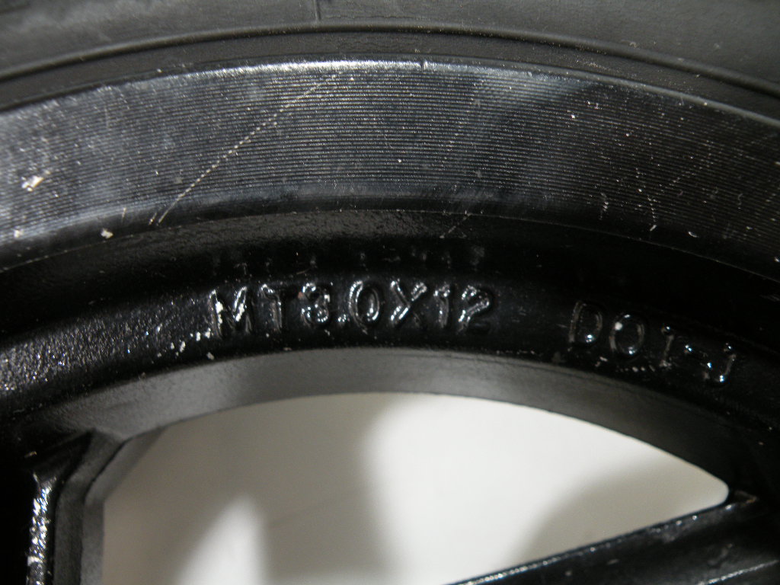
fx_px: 608
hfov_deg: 65.3
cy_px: 292
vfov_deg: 51.4
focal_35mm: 27
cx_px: 390
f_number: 2.8
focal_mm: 4.7
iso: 155
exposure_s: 1/60
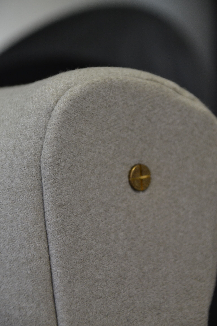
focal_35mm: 120
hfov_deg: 11.4
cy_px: 163
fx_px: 1085
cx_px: 108
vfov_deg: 17.1
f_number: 5.3
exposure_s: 1/60
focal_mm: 80
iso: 1000
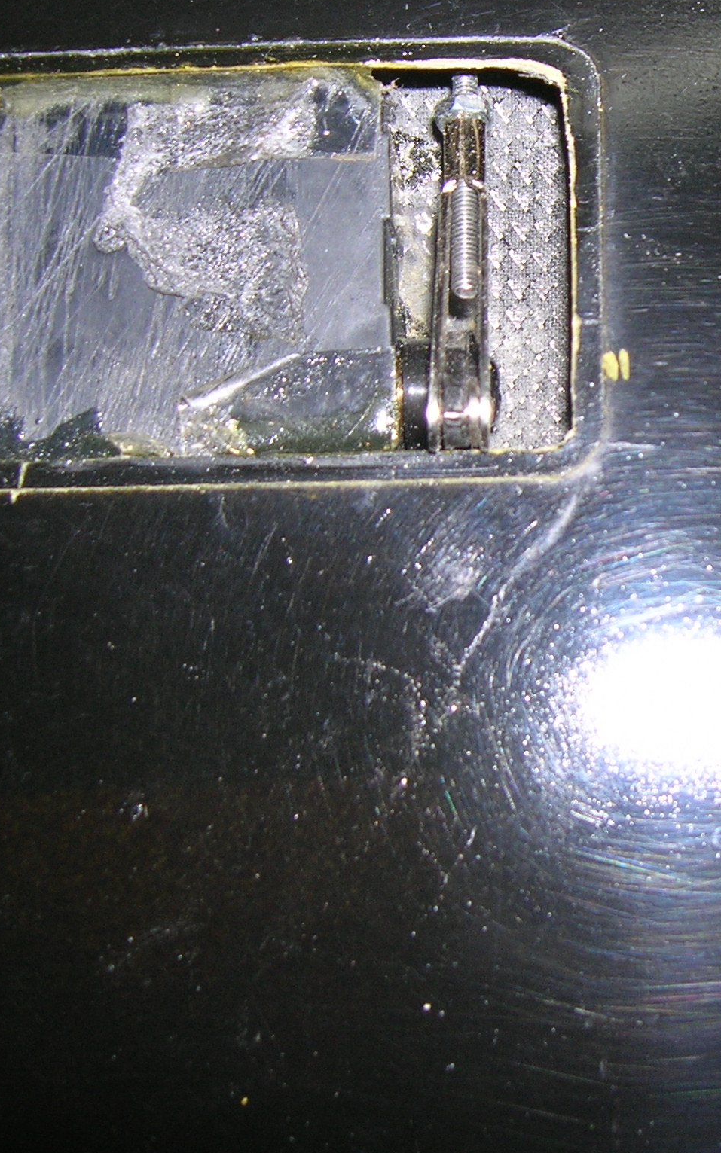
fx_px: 1918
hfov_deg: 20.6
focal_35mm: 61
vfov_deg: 33.4
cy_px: 456
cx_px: 715
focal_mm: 5.7
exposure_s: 1/60.1
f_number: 2.9
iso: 50
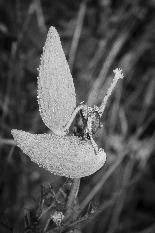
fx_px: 936
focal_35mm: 145
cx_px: 78
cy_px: 116
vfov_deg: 14.2
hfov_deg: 9.5
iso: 100
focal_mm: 53.29
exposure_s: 1/800
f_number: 4.5
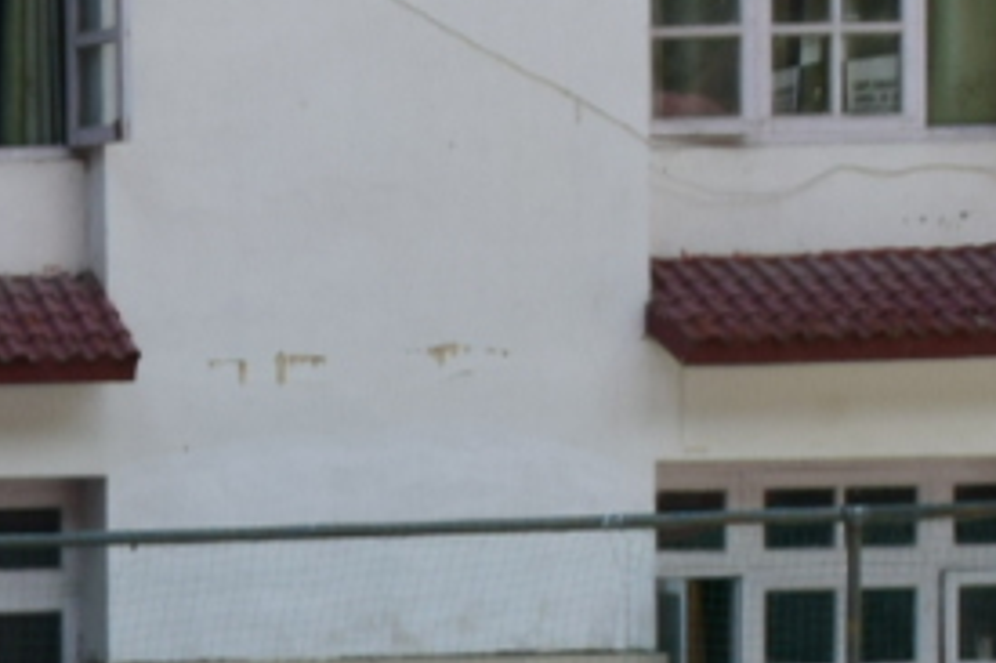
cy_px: 913
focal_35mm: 177
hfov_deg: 10.9
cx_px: -804
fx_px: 4894
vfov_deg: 7.6
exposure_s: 1/320
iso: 400
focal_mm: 20
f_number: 10
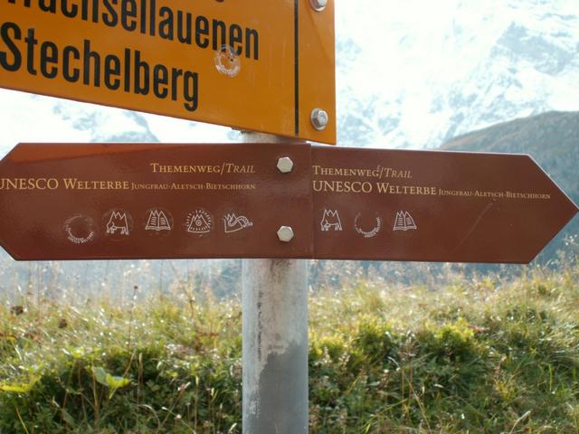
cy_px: 217
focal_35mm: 58
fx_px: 970
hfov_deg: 33.2
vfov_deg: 25.2
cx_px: 290
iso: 50
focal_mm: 9.67
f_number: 3.2
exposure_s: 1/200
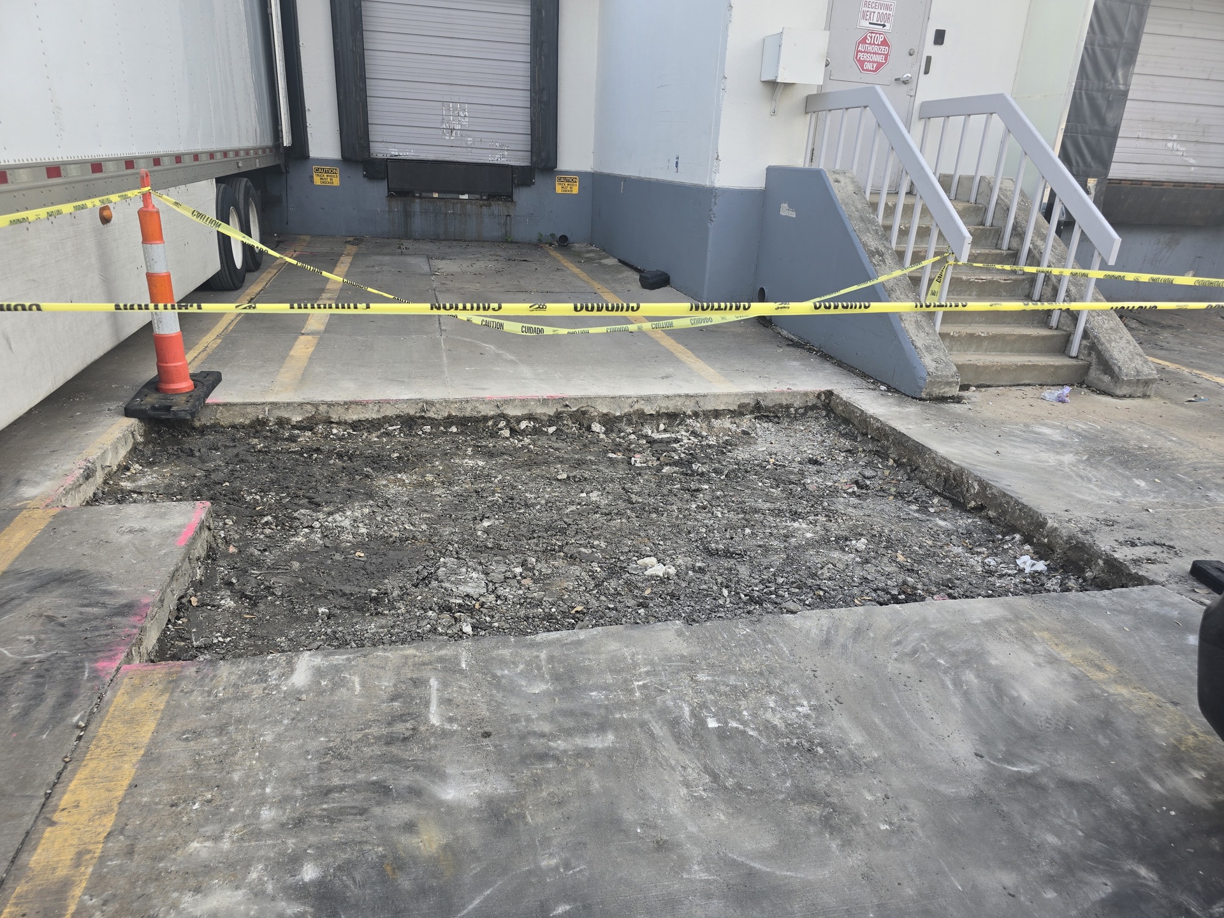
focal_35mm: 23
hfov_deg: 73.9
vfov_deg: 58.9
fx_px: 813
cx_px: 612
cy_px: 459
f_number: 1.7
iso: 25
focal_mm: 6.3
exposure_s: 1/180
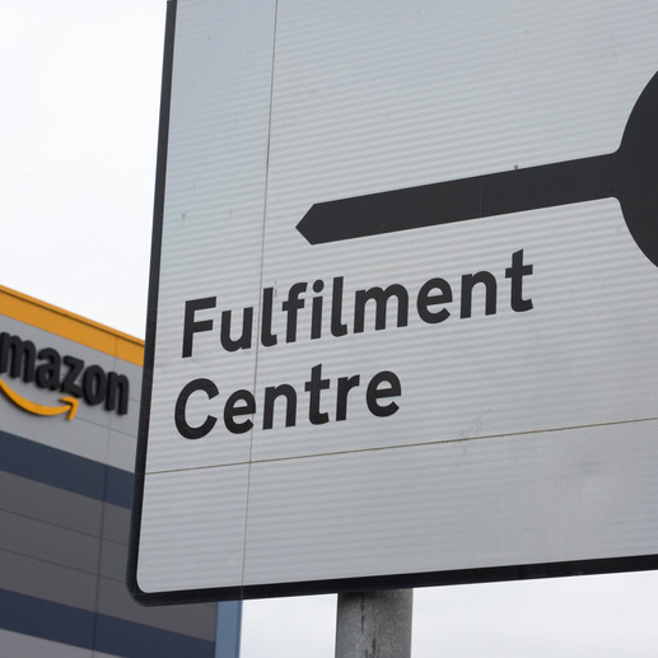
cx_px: 378
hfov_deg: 14.8
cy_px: 328
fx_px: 2538
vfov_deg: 14.8
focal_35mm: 118
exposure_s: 1/200
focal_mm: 92
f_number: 14
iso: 800
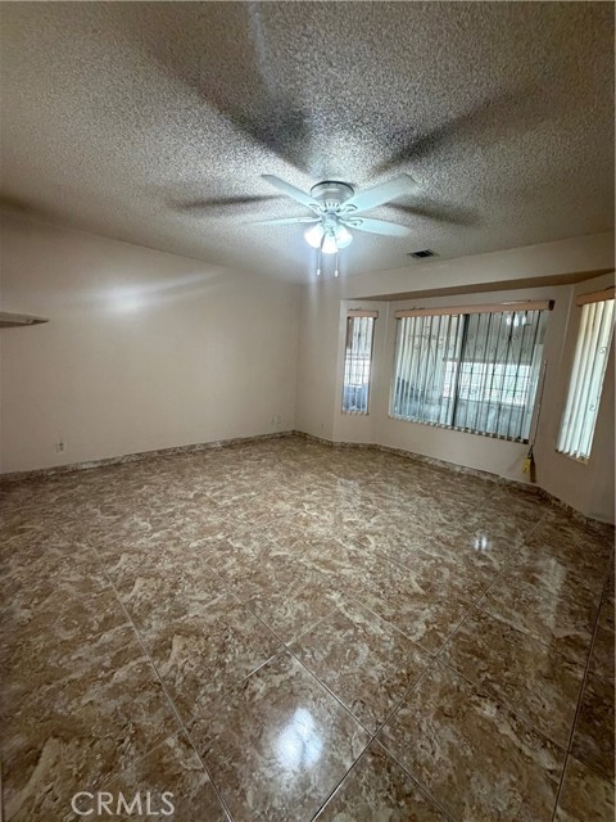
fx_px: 332
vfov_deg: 102.1
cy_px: 411
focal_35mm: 14
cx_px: 308
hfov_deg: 85.7
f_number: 2.2
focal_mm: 2.22
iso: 640
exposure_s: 1/60
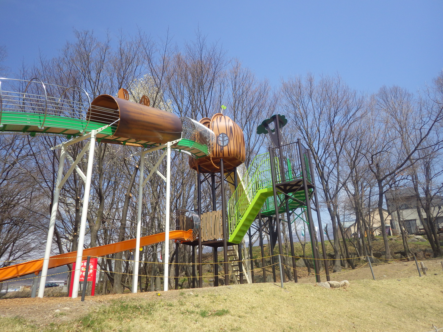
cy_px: 166
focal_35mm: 25
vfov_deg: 54.9
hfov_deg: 69.4
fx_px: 320
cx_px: 222
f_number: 2.8
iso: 125
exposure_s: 1/1250
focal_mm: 4.5
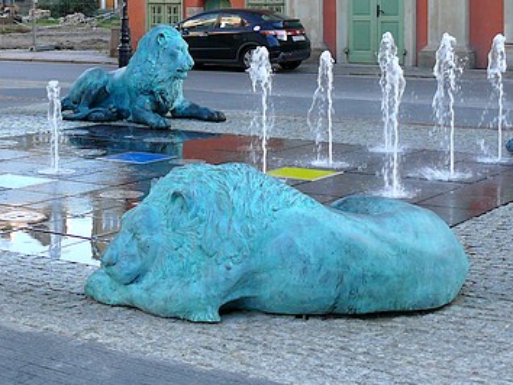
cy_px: 55
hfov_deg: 24.5
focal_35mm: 79
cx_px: 138
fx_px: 1172
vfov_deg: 18.4
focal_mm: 7.4
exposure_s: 1/125
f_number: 3.6
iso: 100
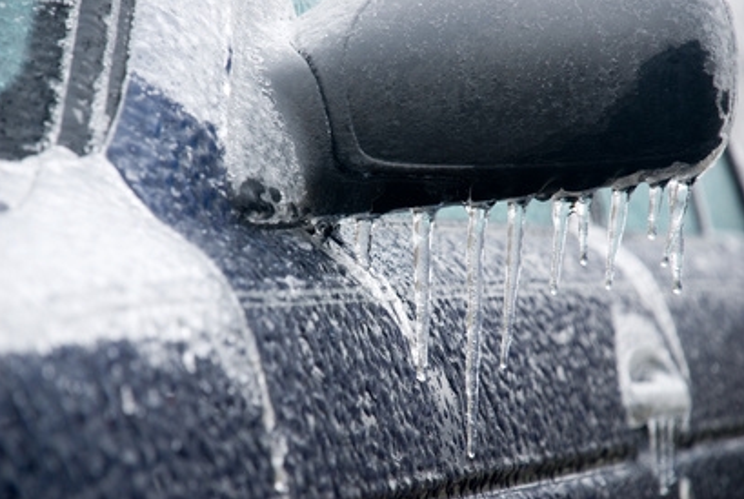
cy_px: 250
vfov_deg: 6.6
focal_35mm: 210
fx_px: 4336
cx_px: 379
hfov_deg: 9.8
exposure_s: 1/25
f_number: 5.6
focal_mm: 135
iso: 100
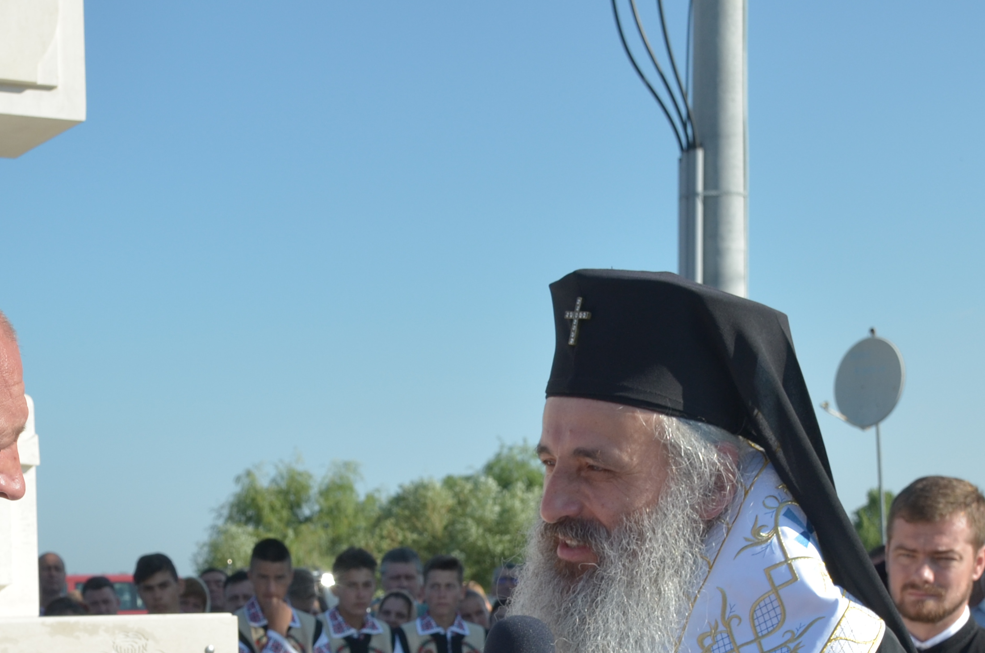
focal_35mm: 77
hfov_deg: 25.9
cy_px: 710
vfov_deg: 17.1
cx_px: 215
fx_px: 2105
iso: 250
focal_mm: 23
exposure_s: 1/800
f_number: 5.6
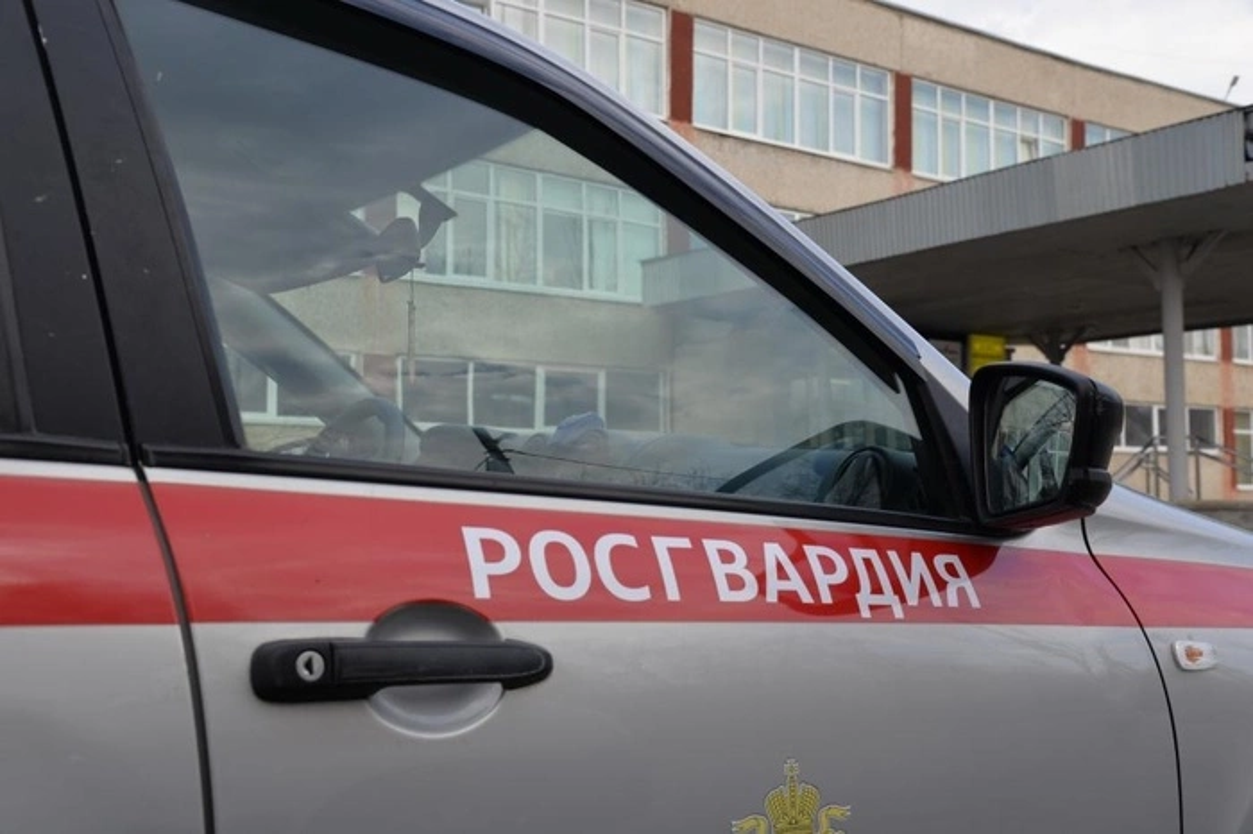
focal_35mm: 38
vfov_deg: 35.0
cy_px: 417
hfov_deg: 50.7
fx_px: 1322
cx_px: 626
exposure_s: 1/200
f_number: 7.1
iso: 200
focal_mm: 38
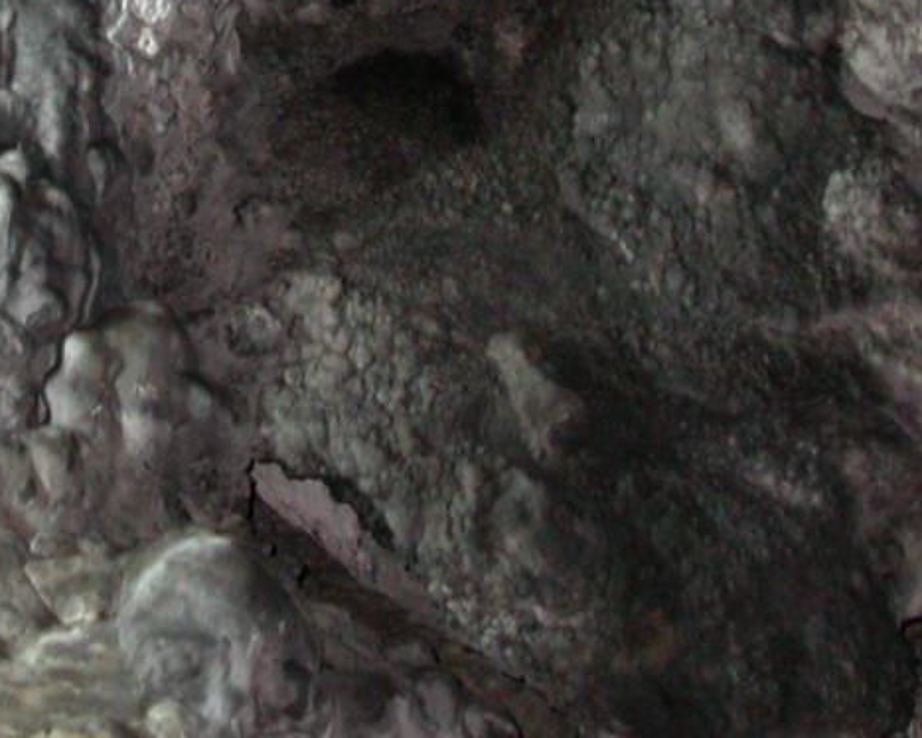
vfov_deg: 11.7
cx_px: 105
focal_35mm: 127
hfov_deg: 15.0
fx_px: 3467
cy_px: -288
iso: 200
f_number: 2.6
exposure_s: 2
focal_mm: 7.85
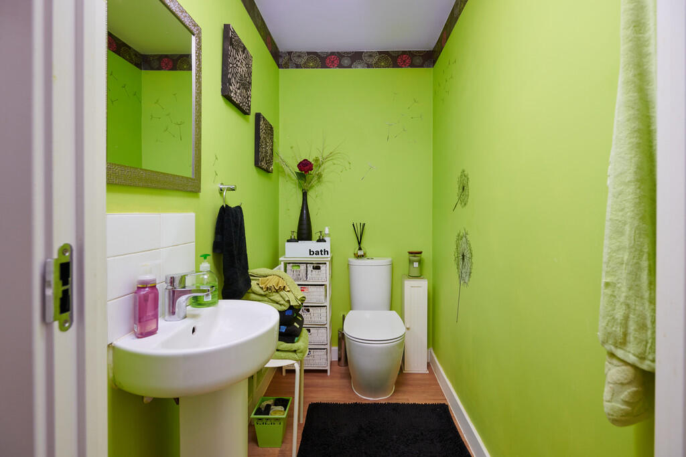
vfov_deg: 70.5
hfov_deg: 93.3
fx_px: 324
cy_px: 228
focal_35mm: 17
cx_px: 343
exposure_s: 1/60
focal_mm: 17
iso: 400
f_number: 7.1
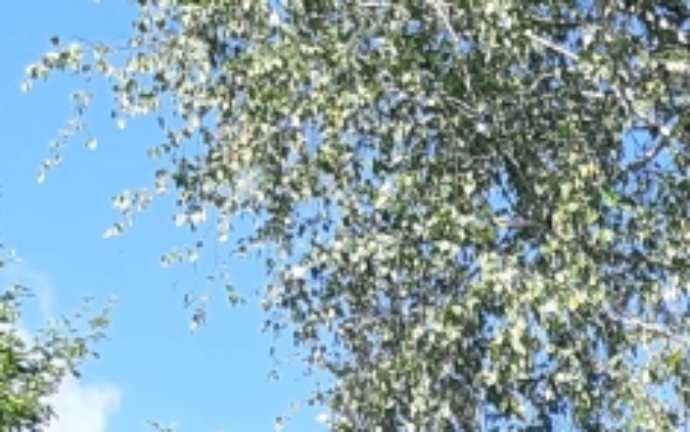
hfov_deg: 13.0
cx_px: 1192
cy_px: 1177
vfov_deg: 8.0
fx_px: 2765
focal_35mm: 147
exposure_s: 1/811
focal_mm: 3.93
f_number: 1.7
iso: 40
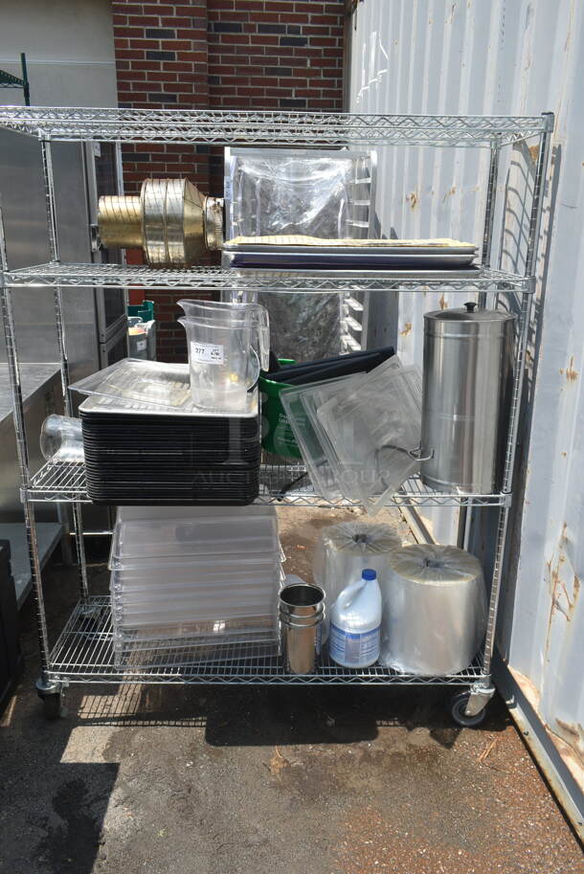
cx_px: 292
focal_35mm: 27
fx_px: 656
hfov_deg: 48.0
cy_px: 437
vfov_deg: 67.3
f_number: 8
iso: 140
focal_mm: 18
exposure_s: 1/250
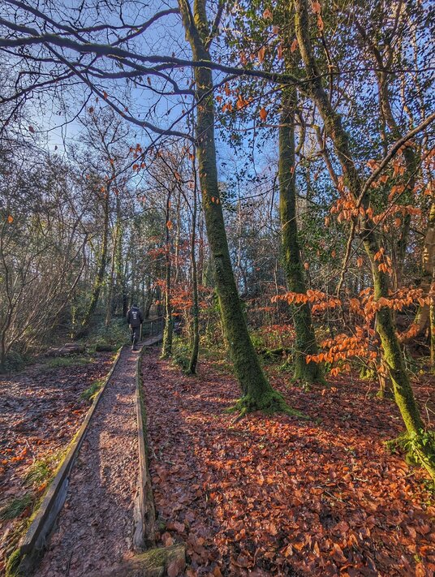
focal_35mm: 16
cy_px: 288
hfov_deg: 78.3
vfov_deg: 94.4
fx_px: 267
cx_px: 218
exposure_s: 1/407
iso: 43
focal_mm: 2.35
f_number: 2.2
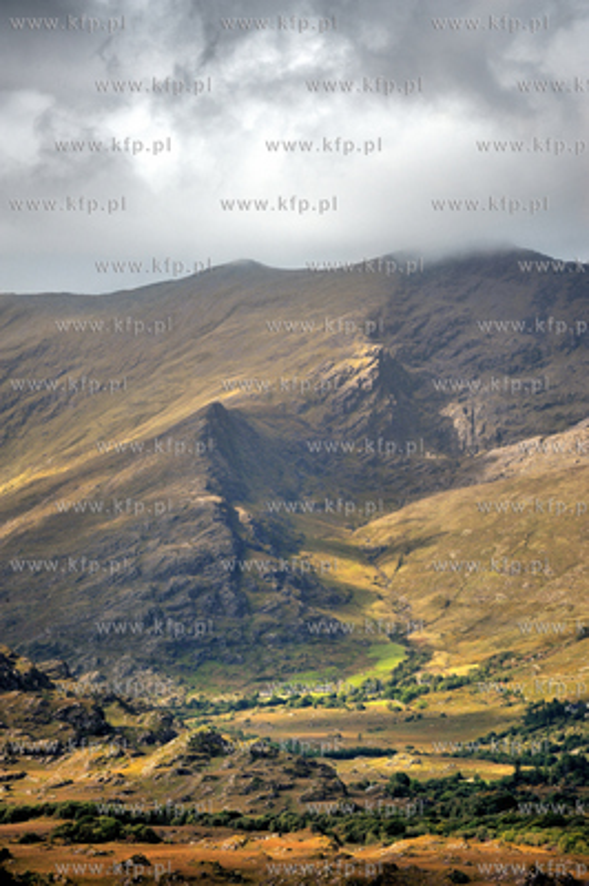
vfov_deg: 13.3
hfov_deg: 8.8
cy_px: 443
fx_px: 3810
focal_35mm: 155
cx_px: 294
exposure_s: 1/160
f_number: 16
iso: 200
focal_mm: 155
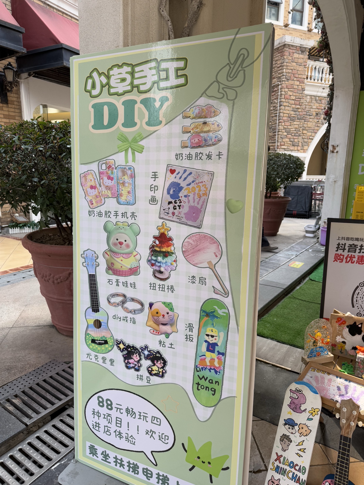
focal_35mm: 24
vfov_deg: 71.6
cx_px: 182
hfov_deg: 56.8
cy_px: 242
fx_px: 336
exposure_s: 1/612
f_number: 1.78
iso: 80
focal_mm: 6.76
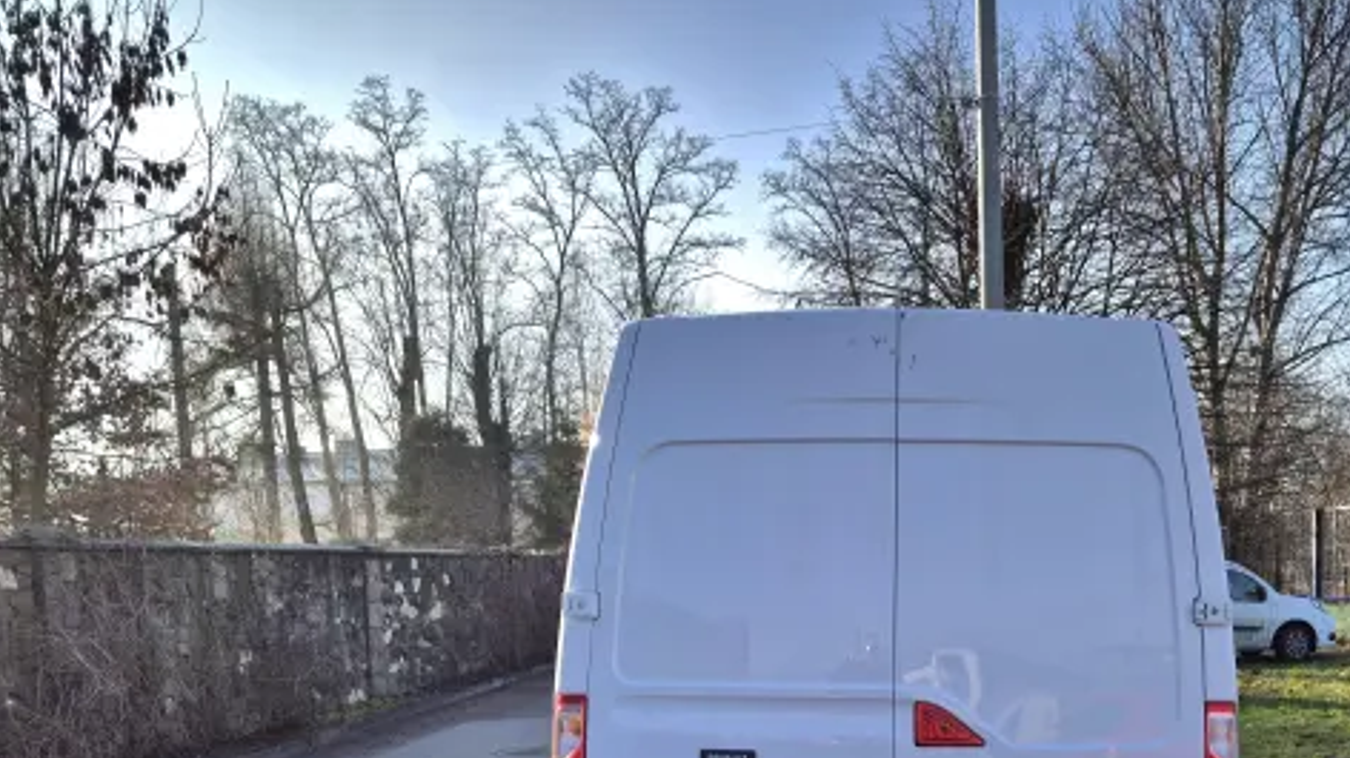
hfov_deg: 57.6
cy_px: 641
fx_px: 1217
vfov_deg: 33.3
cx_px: 809
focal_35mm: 34
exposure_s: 1/1250
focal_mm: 5.4
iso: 25
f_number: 1.8
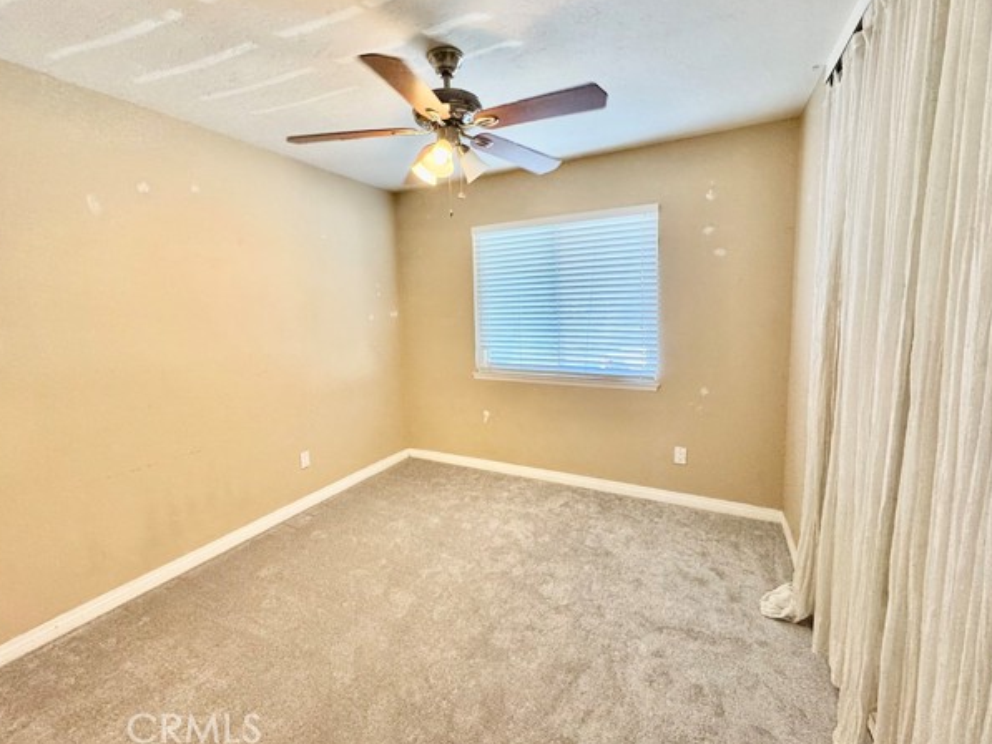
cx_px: 480
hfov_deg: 98.1
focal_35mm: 15
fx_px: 430
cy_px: 354
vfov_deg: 81.7
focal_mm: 2.22
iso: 250
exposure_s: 1/120
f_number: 2.2
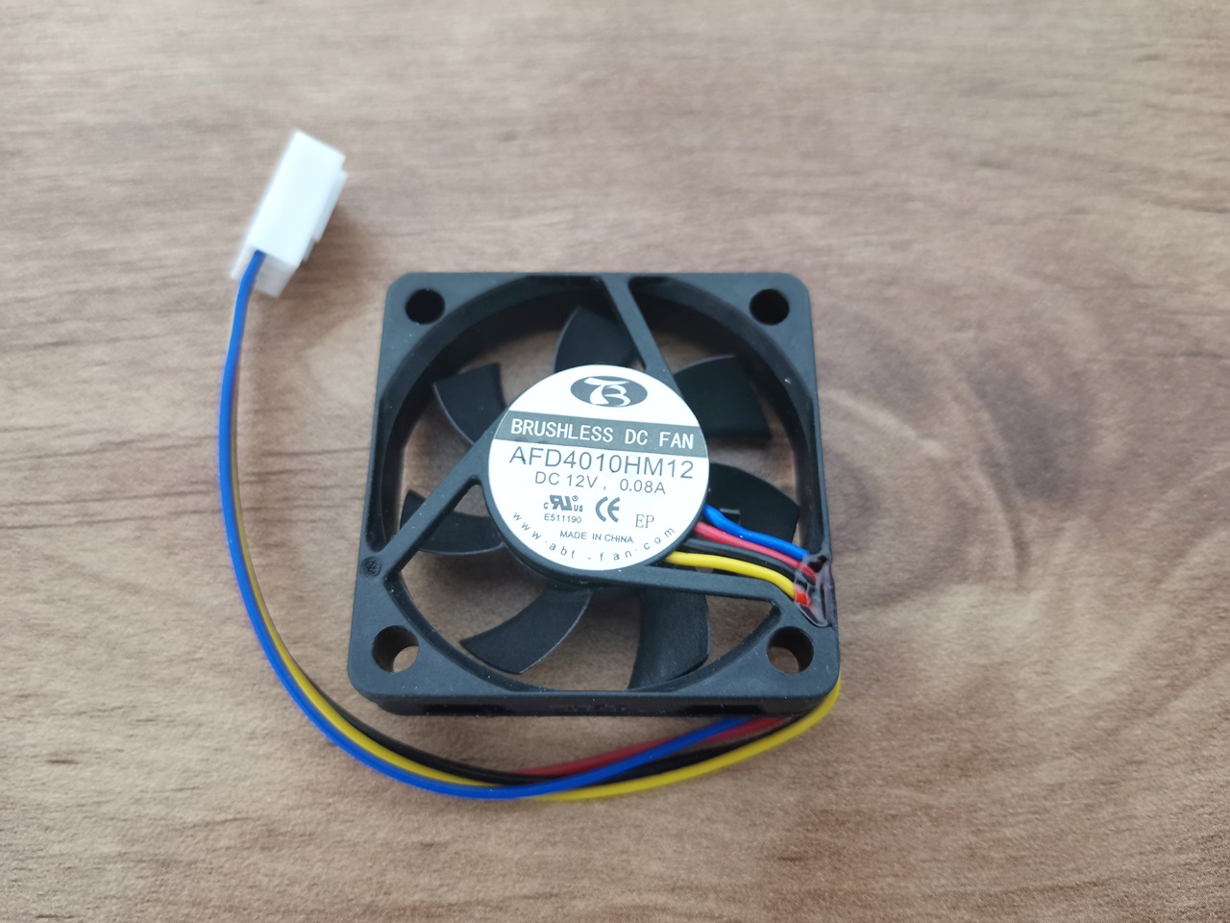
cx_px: 615
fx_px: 924
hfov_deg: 67.3
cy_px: 462
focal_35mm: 26
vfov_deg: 53.1
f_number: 1.8
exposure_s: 1/50
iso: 400
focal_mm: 4.75
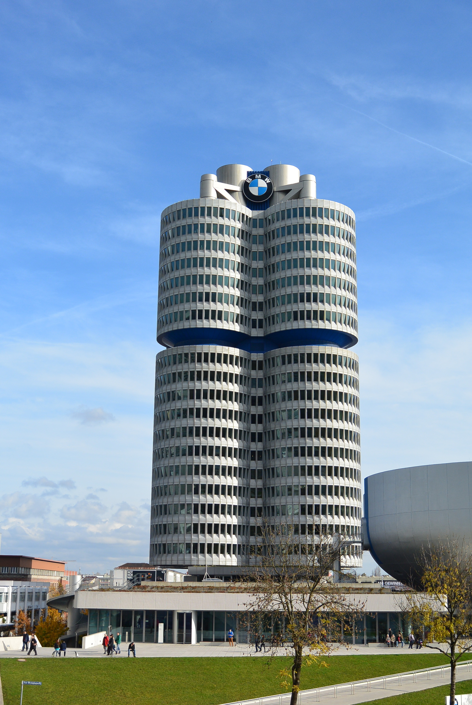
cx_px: 236
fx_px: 902
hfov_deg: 29.3
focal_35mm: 46
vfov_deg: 42.7
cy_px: 352
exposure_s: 1/640
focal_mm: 17.1
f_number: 4.5
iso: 100
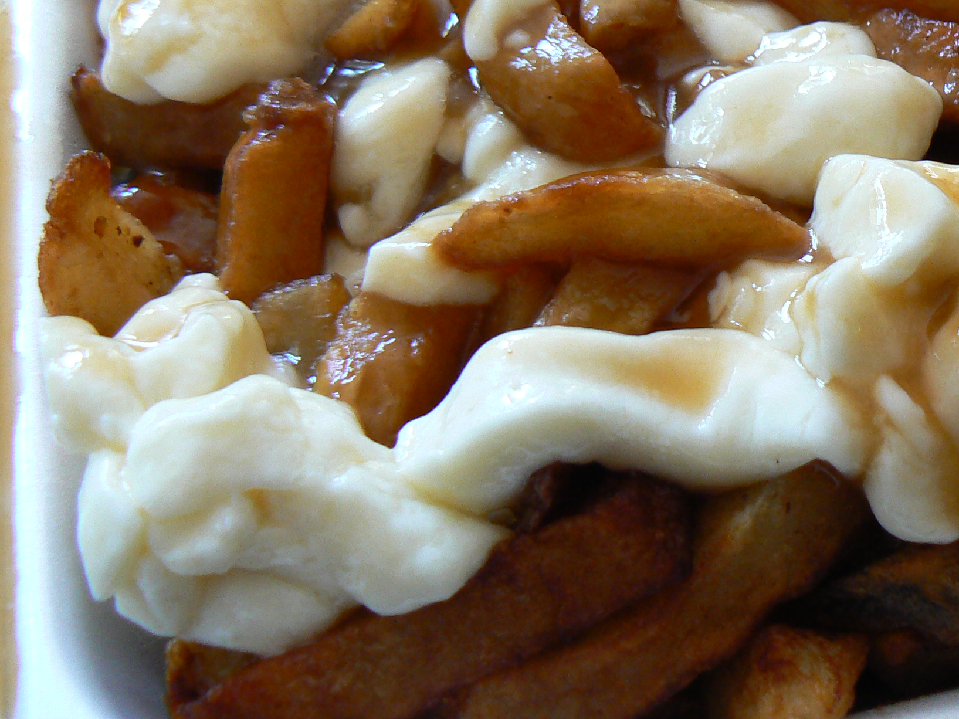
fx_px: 1718
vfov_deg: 23.4
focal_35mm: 62
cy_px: 167
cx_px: 732
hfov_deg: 30.6
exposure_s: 1/30
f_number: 2.8
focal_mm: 6
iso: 160
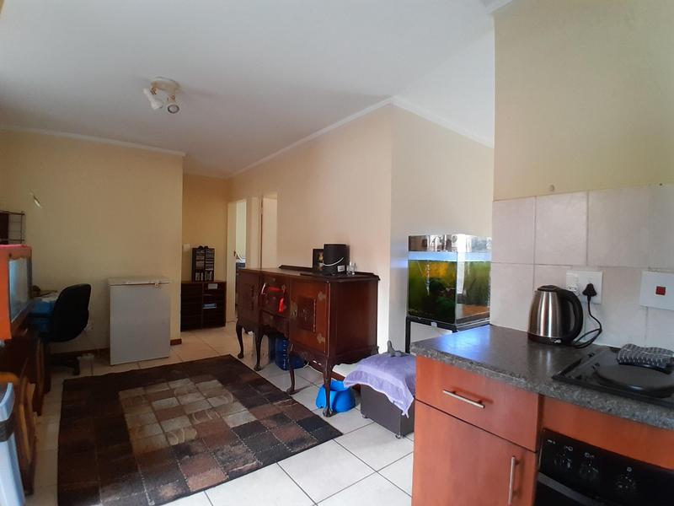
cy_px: 253
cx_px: 337
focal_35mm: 17
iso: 160
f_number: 2.2
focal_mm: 1.46
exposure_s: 1/33
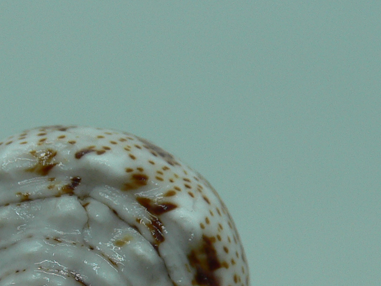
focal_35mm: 82
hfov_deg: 23.5
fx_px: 903
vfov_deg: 17.4
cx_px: 80
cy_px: 318
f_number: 2.8
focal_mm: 4.6
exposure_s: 1/80
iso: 80
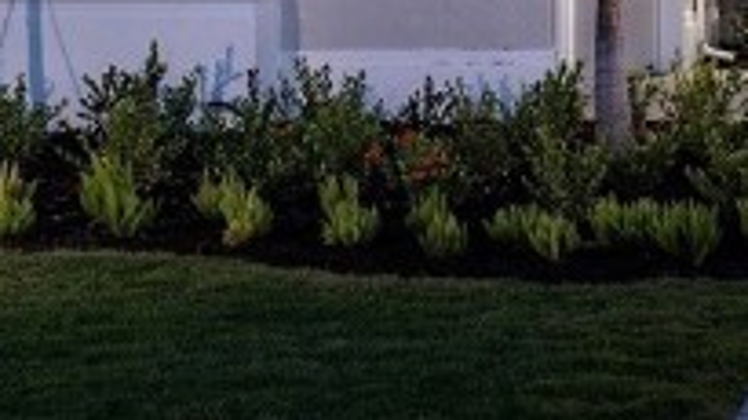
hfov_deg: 15.5
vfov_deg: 9.3
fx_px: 2478
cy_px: -274
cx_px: 1193
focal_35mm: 125
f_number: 11
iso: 200
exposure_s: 4
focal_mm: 28.6
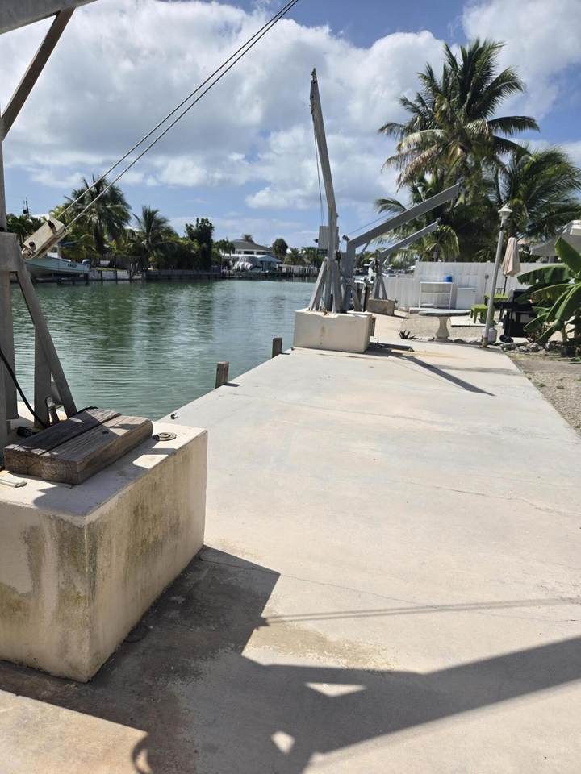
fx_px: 515
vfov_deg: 73.9
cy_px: 387
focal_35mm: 23
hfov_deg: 58.9
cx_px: 290
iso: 25
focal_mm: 5.4
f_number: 1.8
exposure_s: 1/3737
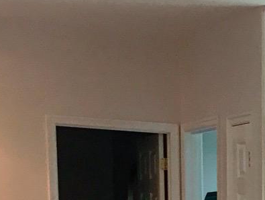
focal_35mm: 145
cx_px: 496
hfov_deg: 12.3
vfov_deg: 9.2
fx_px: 1111
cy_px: 481
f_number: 1.8
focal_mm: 3.99
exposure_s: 1/57
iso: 20
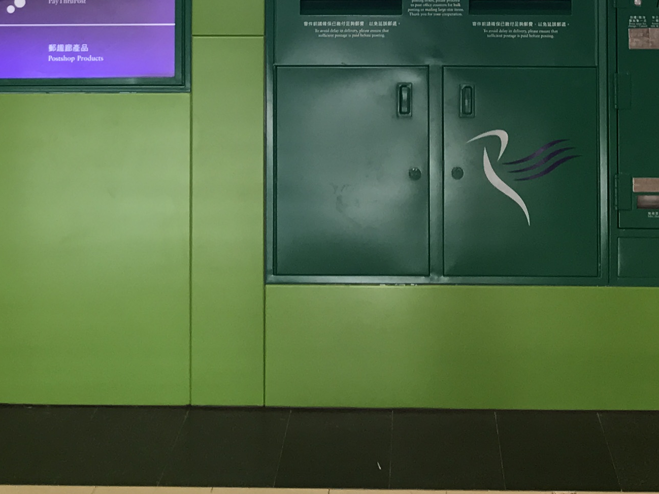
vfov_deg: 16.1
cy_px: -144
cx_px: 400
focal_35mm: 87
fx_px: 1656
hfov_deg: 22.5
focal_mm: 3.99
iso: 25
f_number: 1.8
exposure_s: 1/50
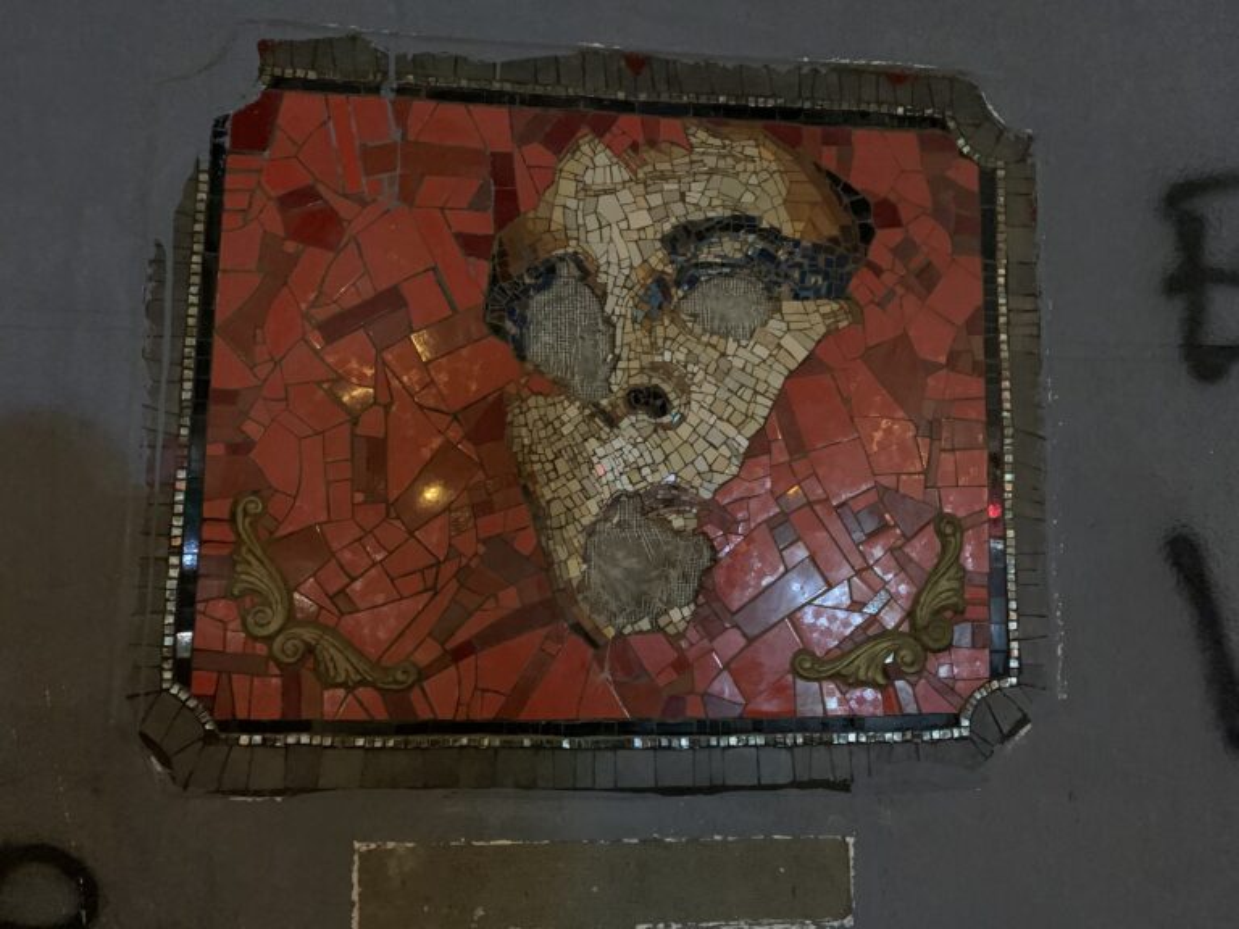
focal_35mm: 26
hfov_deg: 67.3
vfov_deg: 53.1
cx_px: 620
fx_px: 931
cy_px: 464
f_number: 1.8
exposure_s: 1/17
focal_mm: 4.25
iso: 1250
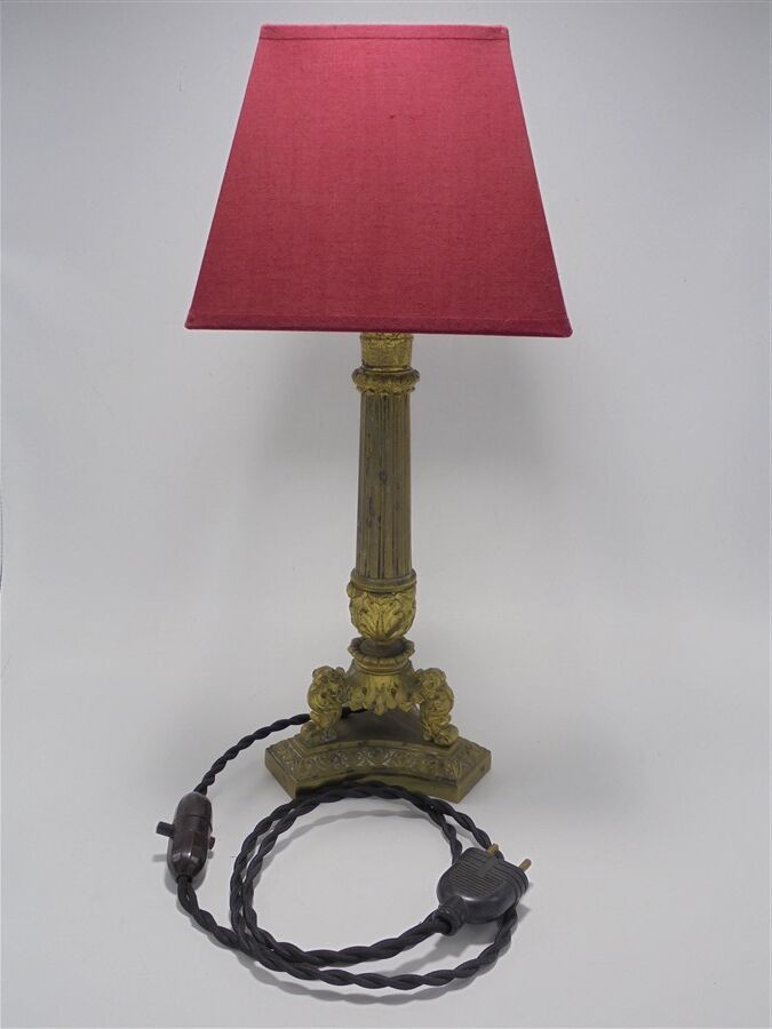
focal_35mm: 34
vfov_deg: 54.0
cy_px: 514
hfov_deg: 41.8
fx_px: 1011
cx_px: 386
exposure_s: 1/60
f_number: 4
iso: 100
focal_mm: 6.1
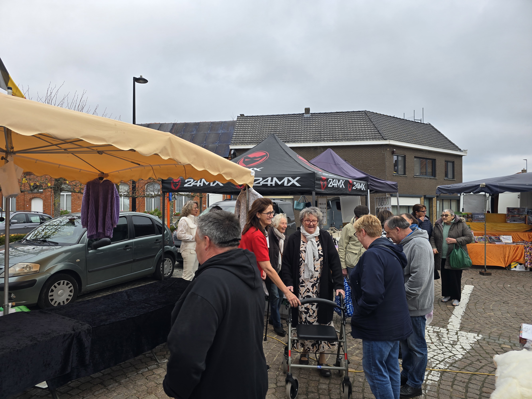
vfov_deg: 58.9
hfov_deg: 73.9
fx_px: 353
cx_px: 266
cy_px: 200
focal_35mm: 23
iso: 25
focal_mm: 6.3
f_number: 1.7
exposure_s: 1/180
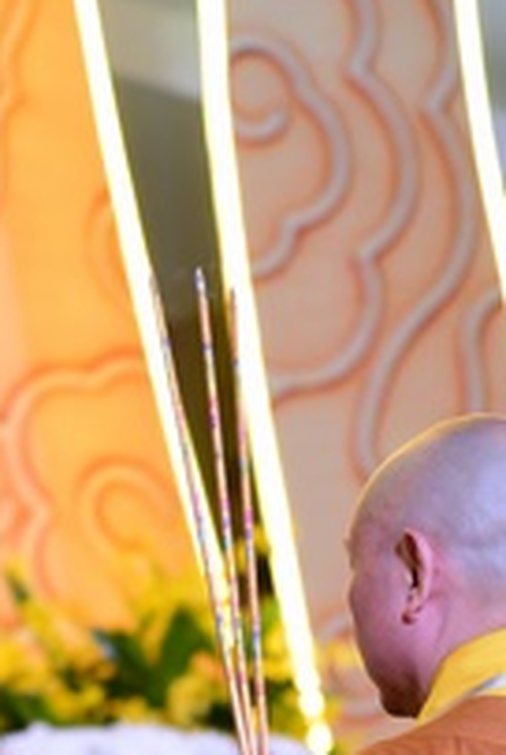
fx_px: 8068
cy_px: 893
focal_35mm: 384
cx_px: 286
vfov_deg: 5.3
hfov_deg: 3.6
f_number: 4
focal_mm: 120
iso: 2000
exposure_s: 1/30
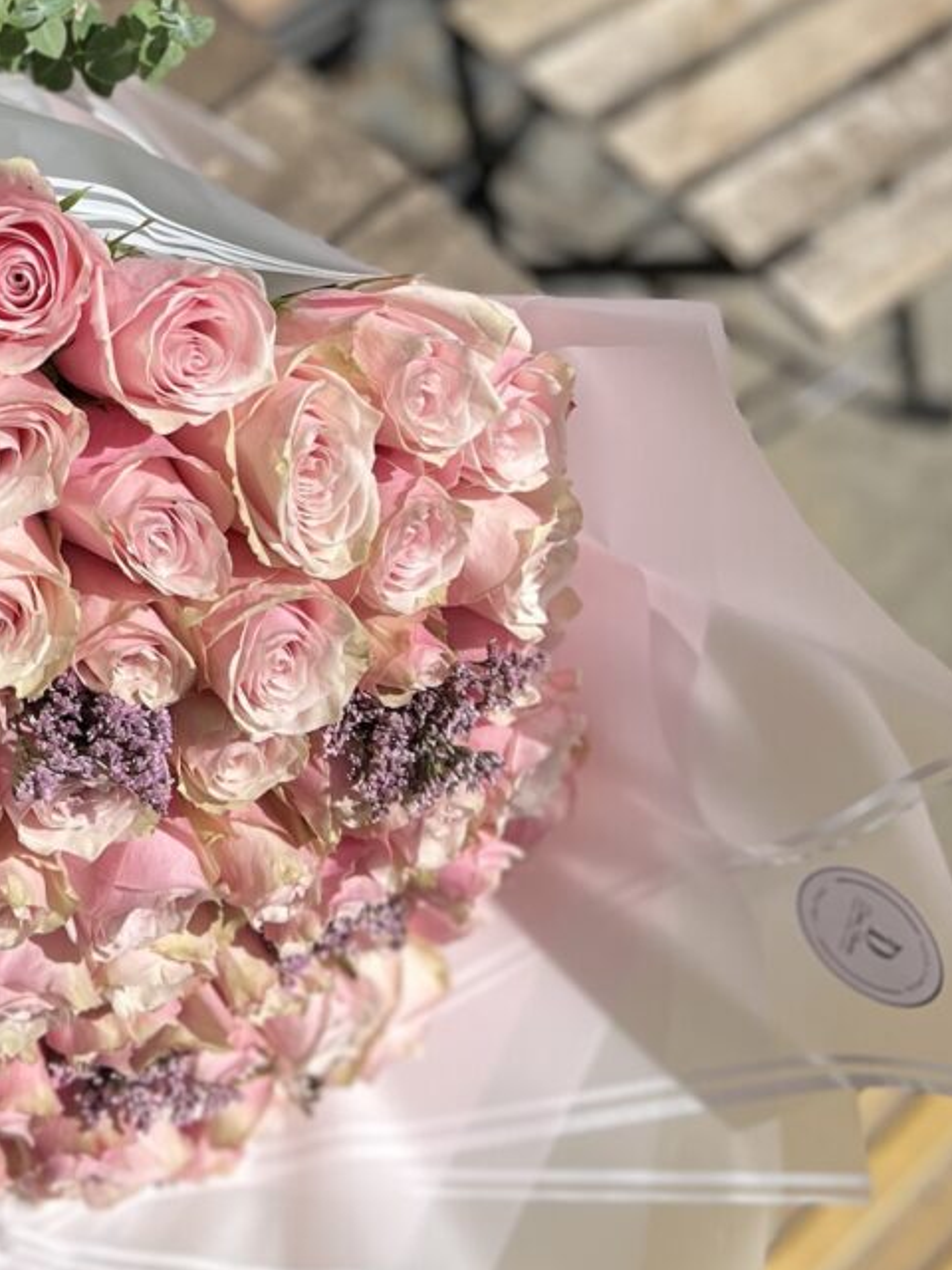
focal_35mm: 65
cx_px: -131
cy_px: 175
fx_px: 2383
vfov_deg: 28.9
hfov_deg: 21.3
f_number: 1.5
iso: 50
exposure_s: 1/8000
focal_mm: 5.7
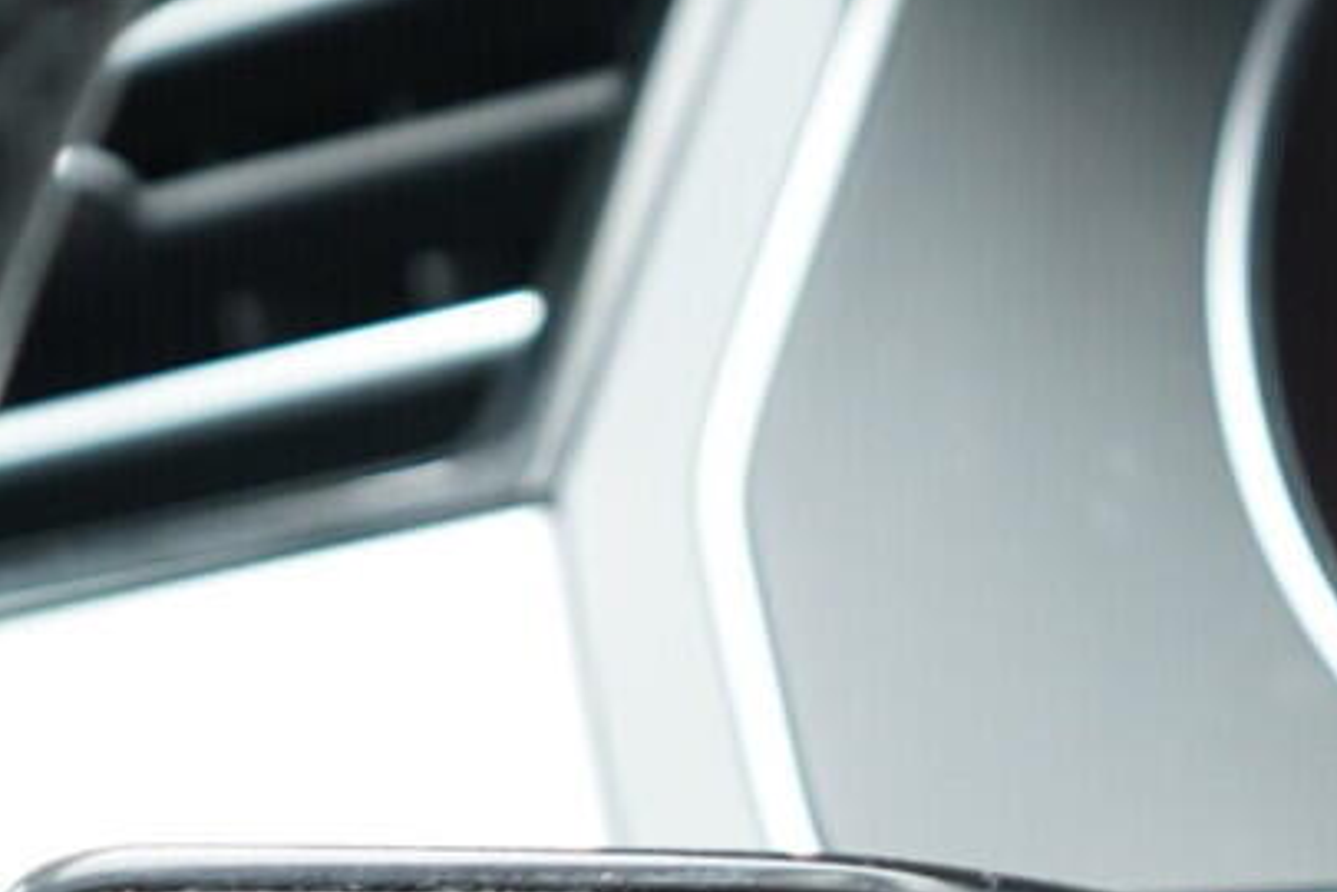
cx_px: 1103
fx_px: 4753
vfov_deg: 10.5
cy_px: 1110
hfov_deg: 15.9
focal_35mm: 128
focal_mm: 24
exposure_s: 1/40
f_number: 2.8
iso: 400
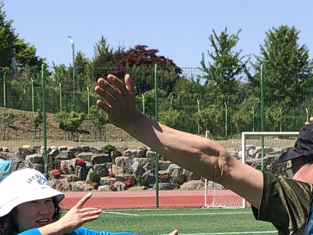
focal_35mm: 151
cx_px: 84
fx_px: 1365
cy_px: 233
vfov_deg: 9.8
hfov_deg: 13.0
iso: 20
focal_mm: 3.99
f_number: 1.8
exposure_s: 1/1372
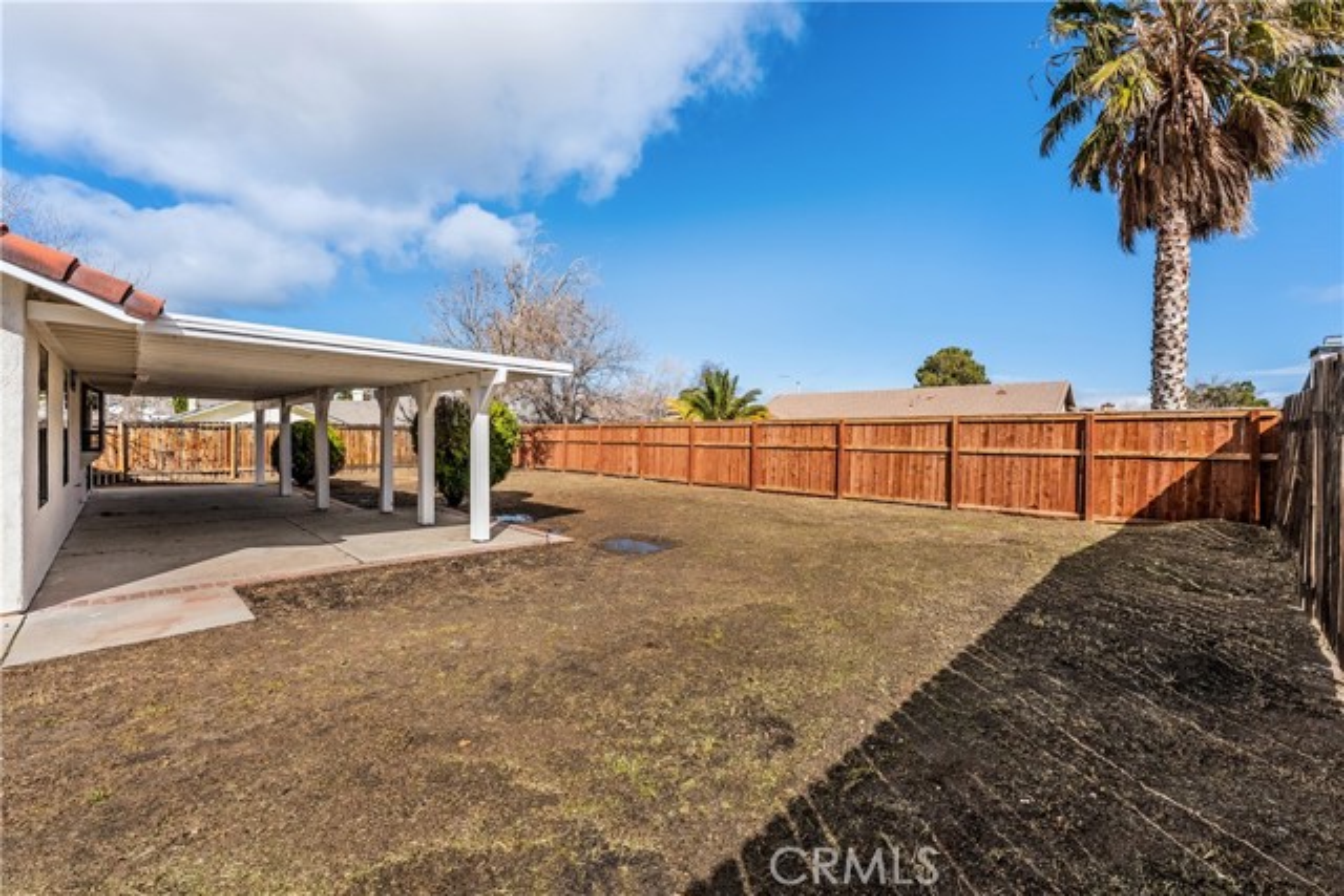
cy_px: 448
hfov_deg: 104.2
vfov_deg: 81.2
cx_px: 672
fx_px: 523
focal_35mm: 14
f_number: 7.1
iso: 320
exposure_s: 1/1250
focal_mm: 14
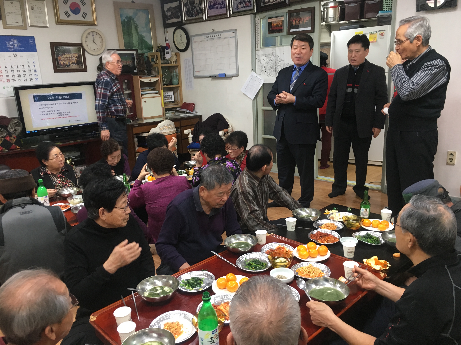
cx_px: 230
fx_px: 386
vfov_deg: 48.2
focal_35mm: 29
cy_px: 172
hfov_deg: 61.7
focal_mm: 4.15
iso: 100
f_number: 2.2
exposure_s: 1/30
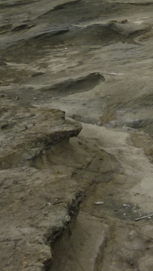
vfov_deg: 19.4
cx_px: 269
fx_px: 764
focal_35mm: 106
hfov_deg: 10.8
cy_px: -18
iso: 100
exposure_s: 1/400
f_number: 8
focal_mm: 5.5
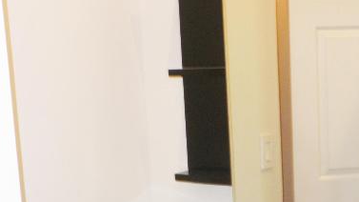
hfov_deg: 26.3
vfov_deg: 14.8
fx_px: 761
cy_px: 212
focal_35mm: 80
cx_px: 260
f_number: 3.5
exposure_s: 1/30
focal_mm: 6.3
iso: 160
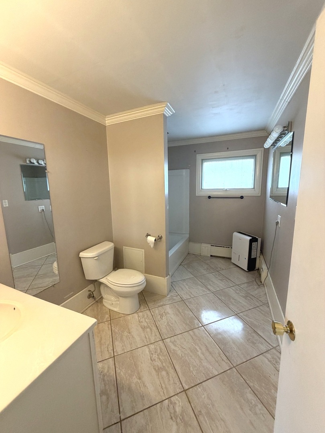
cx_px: 162
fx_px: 175
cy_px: 216
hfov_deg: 85.7
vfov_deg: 102.1
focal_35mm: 14
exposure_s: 1/60
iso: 160
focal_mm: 2.22
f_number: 2.2
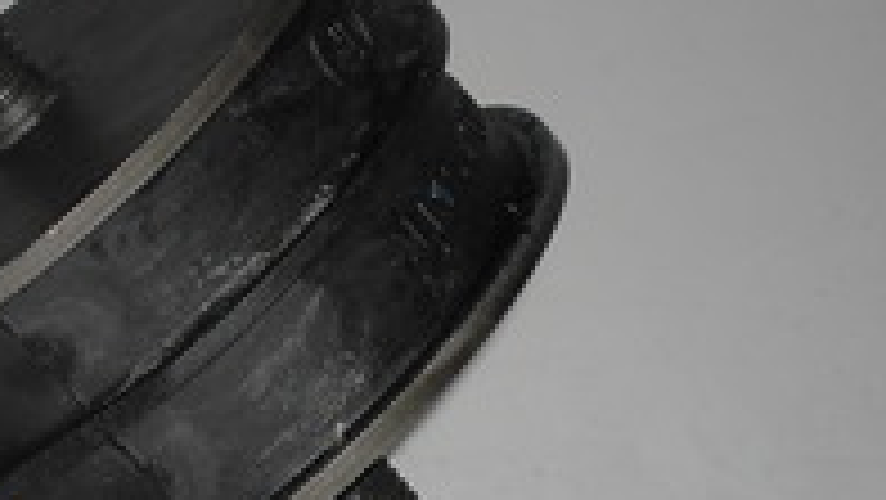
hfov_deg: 8.0
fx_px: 6322
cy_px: 342
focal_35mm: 269
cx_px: 243
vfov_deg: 4.5
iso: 80
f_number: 6.5
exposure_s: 1/90
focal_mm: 19.2
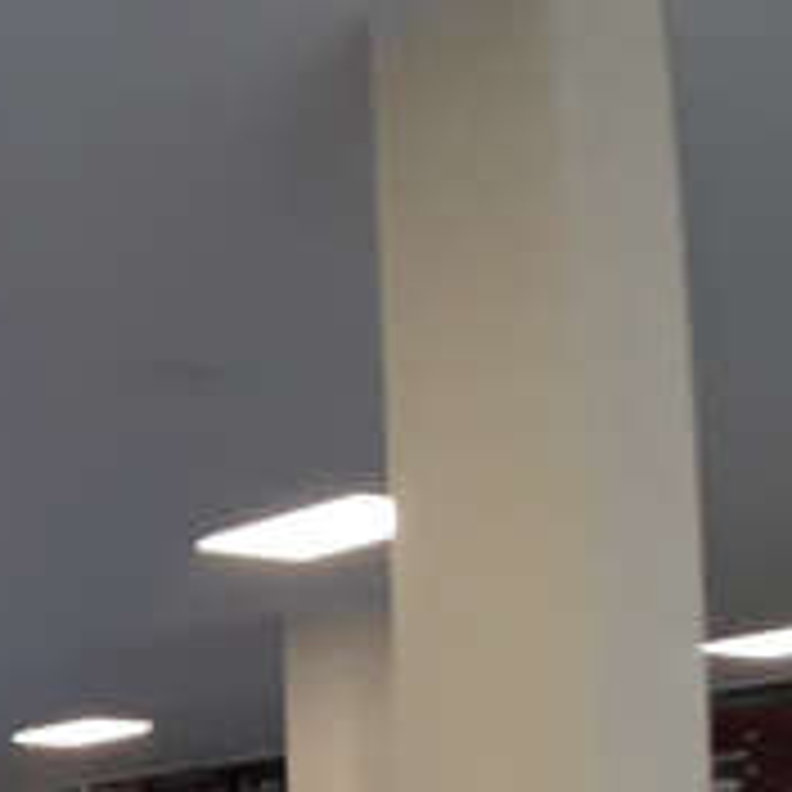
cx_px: -855
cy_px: 972
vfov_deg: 29.0
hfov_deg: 18.4
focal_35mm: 50
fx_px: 1294
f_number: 2.2
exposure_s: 1/50
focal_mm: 1.13
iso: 125
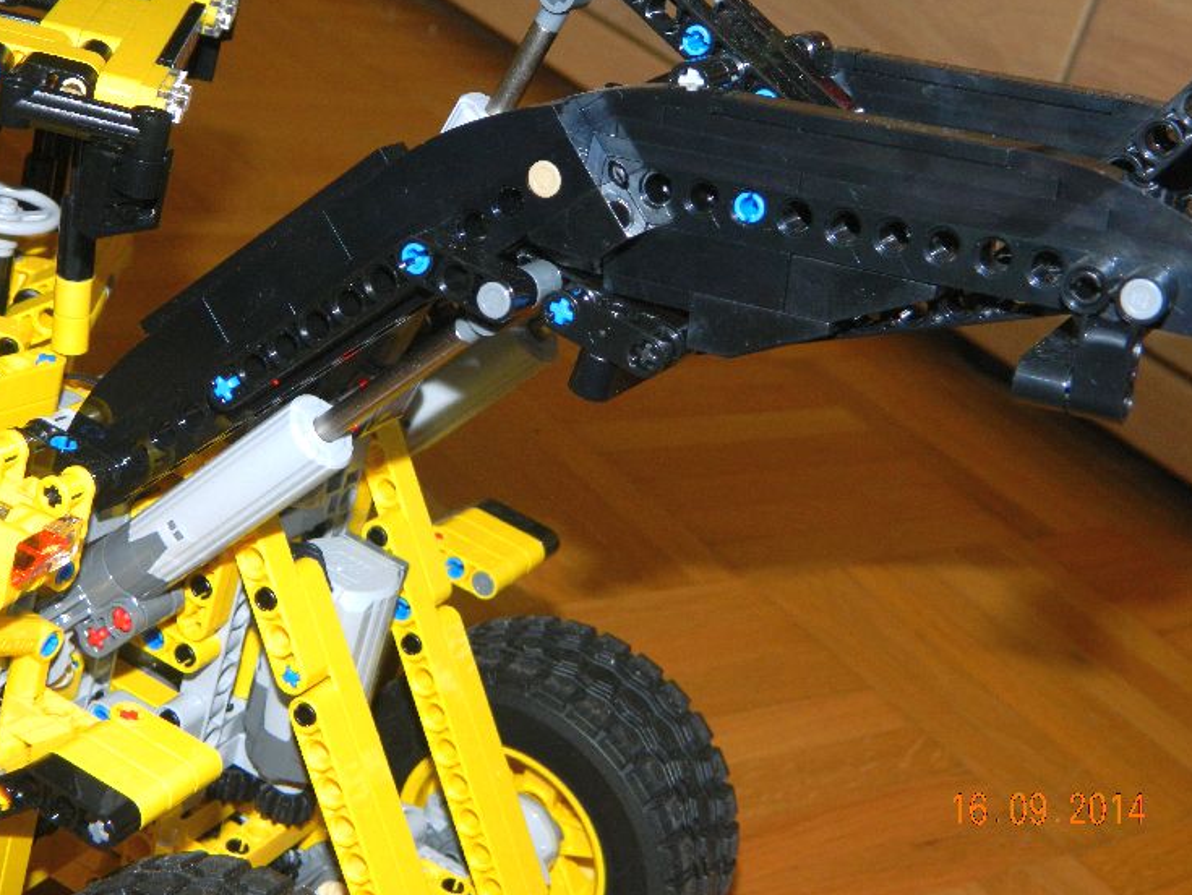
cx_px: 577
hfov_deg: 31.2
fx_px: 2136
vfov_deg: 23.7
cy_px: 425
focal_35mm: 62
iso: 200
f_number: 3.8
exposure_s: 1/50
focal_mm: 10.2
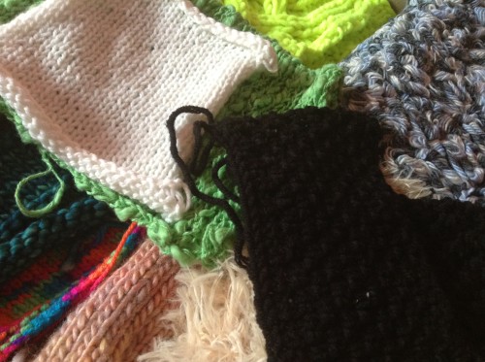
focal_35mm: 33
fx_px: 461
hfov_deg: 55.4
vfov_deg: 42.8
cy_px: 181
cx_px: 242
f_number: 2.4
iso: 200
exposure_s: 1/24
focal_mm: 3.3
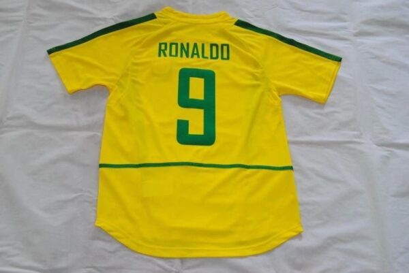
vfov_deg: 34.3
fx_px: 443
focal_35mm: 39
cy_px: 136
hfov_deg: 49.5
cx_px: 204
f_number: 5.6
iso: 1600
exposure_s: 1/80
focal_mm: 26
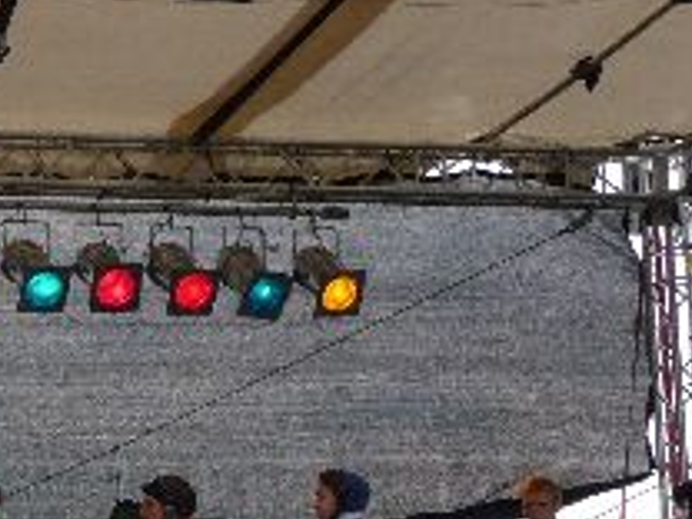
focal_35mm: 167
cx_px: -60
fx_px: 3338
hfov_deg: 11.7
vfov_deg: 8.9
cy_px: 446
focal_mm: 9.8
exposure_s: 1/500
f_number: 4.4
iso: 320
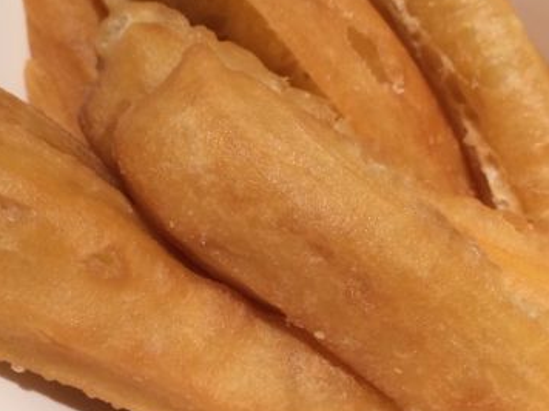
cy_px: 215
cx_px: 228
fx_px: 904
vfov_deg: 25.7
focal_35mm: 57
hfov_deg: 33.7
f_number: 2.2
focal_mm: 4.15
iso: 100
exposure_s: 1/33
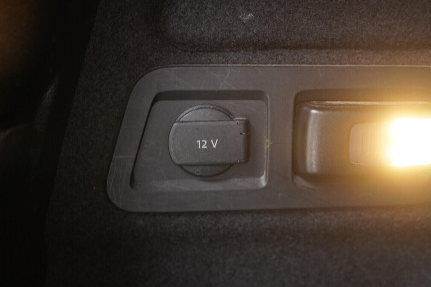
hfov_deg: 53.1
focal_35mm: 36
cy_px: 144
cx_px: 216
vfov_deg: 36.9
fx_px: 431
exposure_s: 1/40
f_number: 2.8
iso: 2000
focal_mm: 24
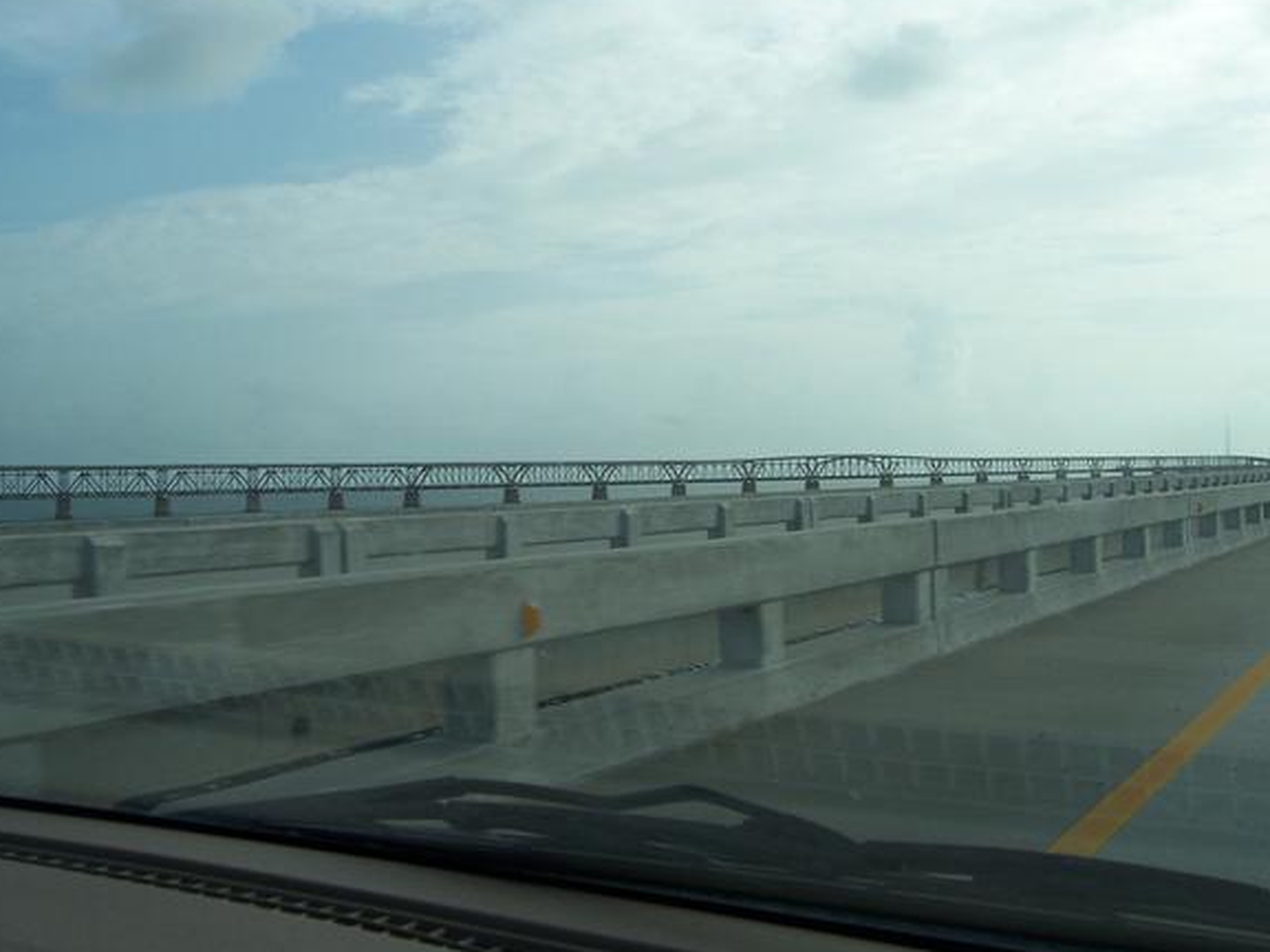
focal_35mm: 40
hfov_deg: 46.8
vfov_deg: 35.9
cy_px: 430
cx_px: 602
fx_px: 1468
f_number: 4.8
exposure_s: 1/500
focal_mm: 6
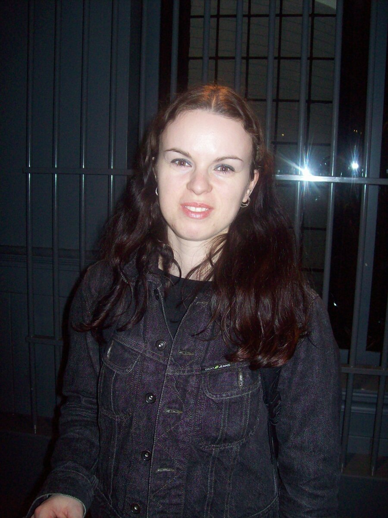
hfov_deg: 39.7
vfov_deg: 51.4
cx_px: 194
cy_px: 259
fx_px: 538
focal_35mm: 36
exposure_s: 1/64
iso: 200
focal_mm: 6
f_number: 2.7
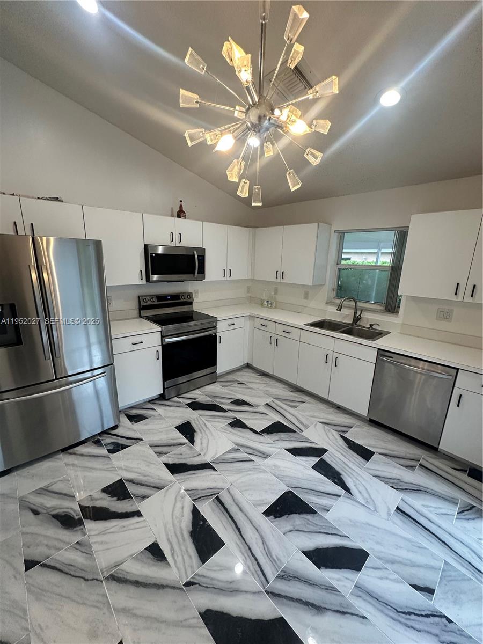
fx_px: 260
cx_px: 242
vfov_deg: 102.1
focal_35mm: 14
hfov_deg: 85.7
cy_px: 322
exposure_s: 1/120
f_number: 2.2
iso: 200
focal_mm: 2.22
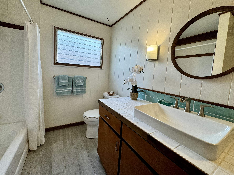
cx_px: 118
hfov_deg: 98.2
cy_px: 81
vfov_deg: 81.6
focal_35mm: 15
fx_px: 101
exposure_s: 1/120
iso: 100
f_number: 2.2
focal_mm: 2.22
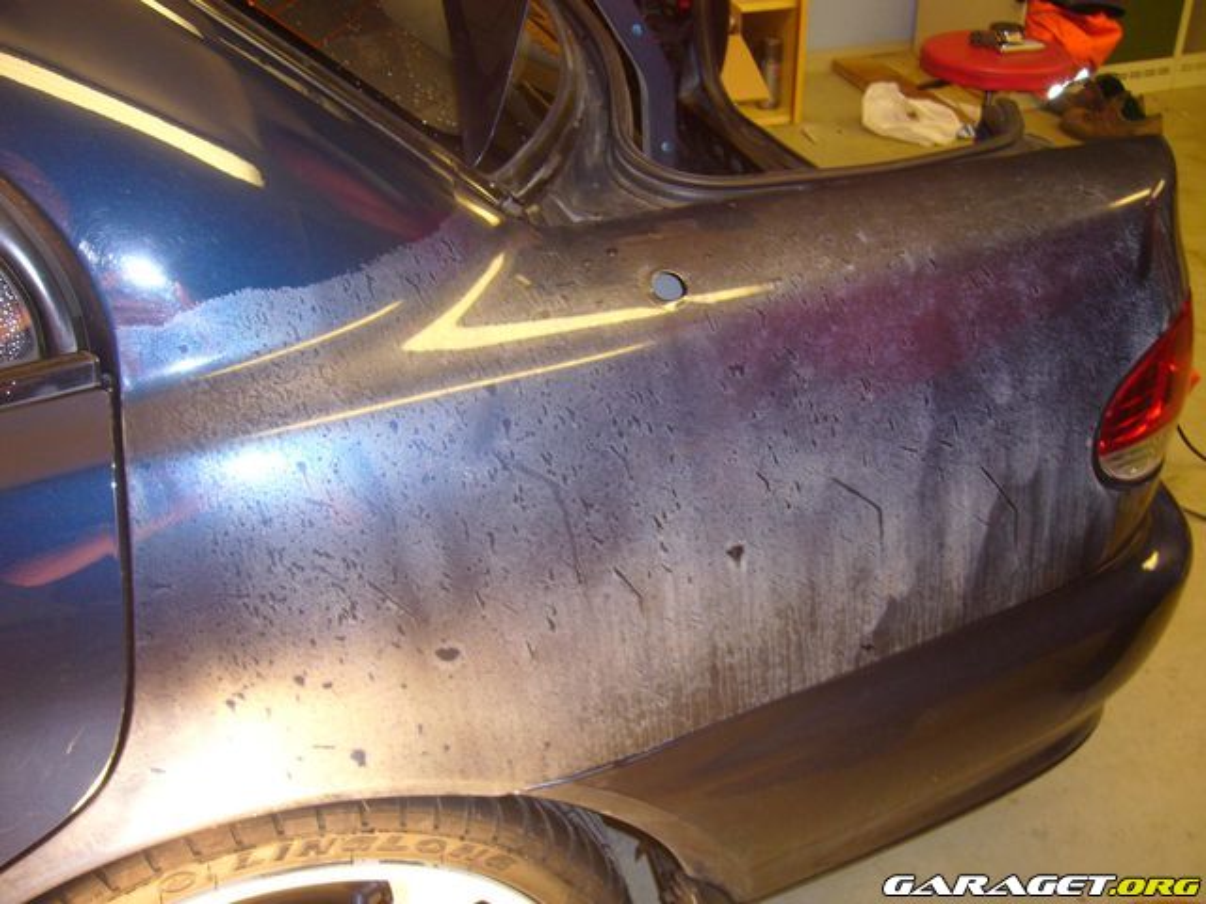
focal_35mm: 35
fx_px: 1219
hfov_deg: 52.6
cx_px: 603
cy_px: 452
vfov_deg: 40.7
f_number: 2.8
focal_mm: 5.8
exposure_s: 1/8
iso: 80
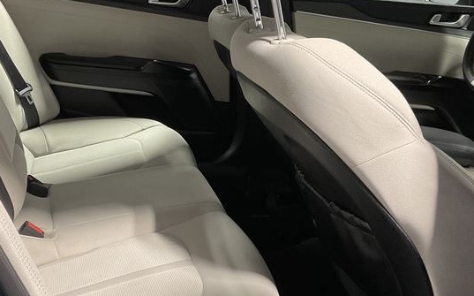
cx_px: 171
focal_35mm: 55
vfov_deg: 23.5
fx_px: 710
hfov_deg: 36.6
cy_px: 144
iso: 100
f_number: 1.8
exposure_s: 1/60
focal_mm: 3
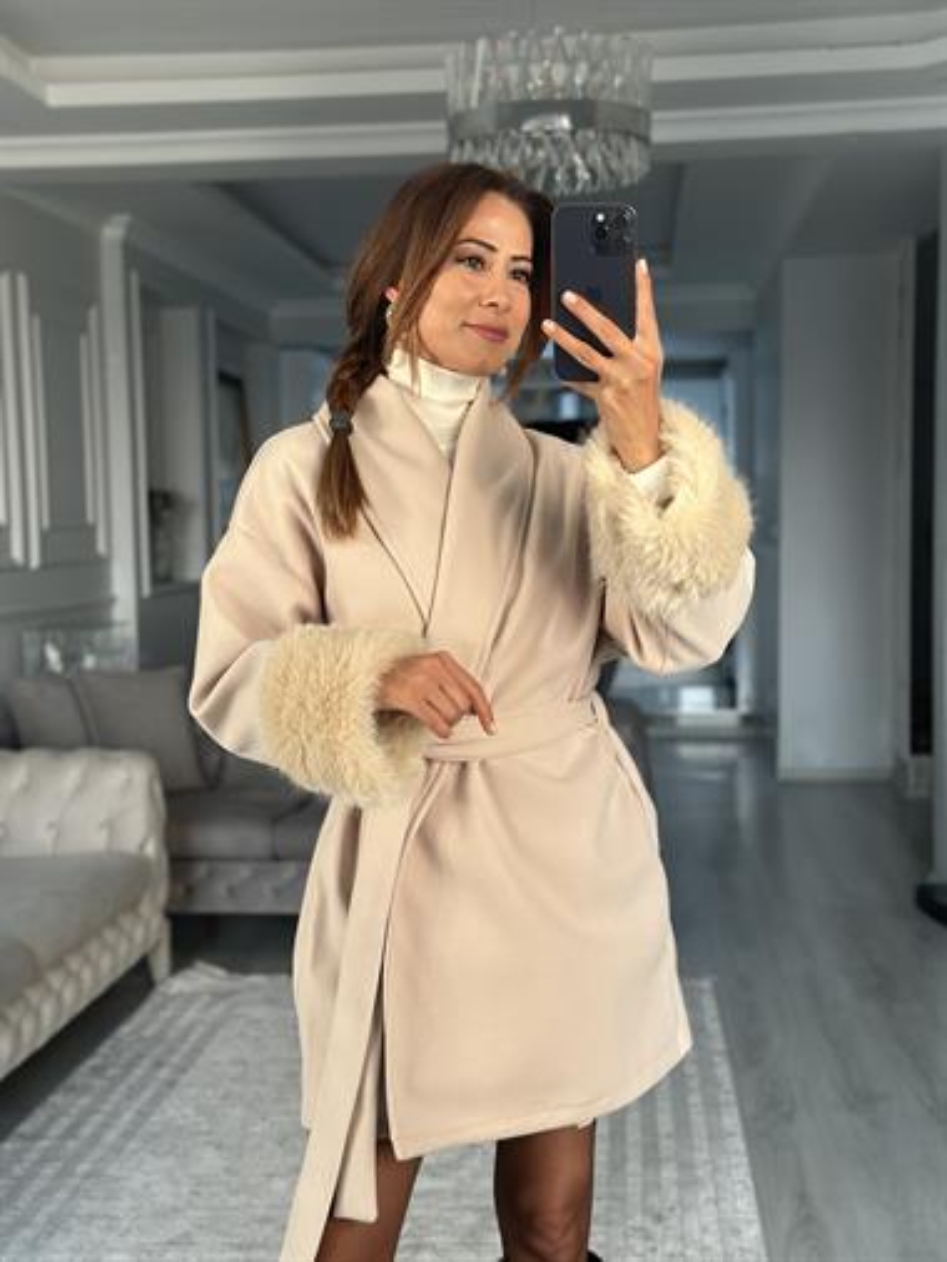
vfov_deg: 39.6
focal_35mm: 48
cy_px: 631
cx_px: 474
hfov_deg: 30.3
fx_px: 1749
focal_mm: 6.86
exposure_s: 1/115
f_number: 1.78
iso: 125
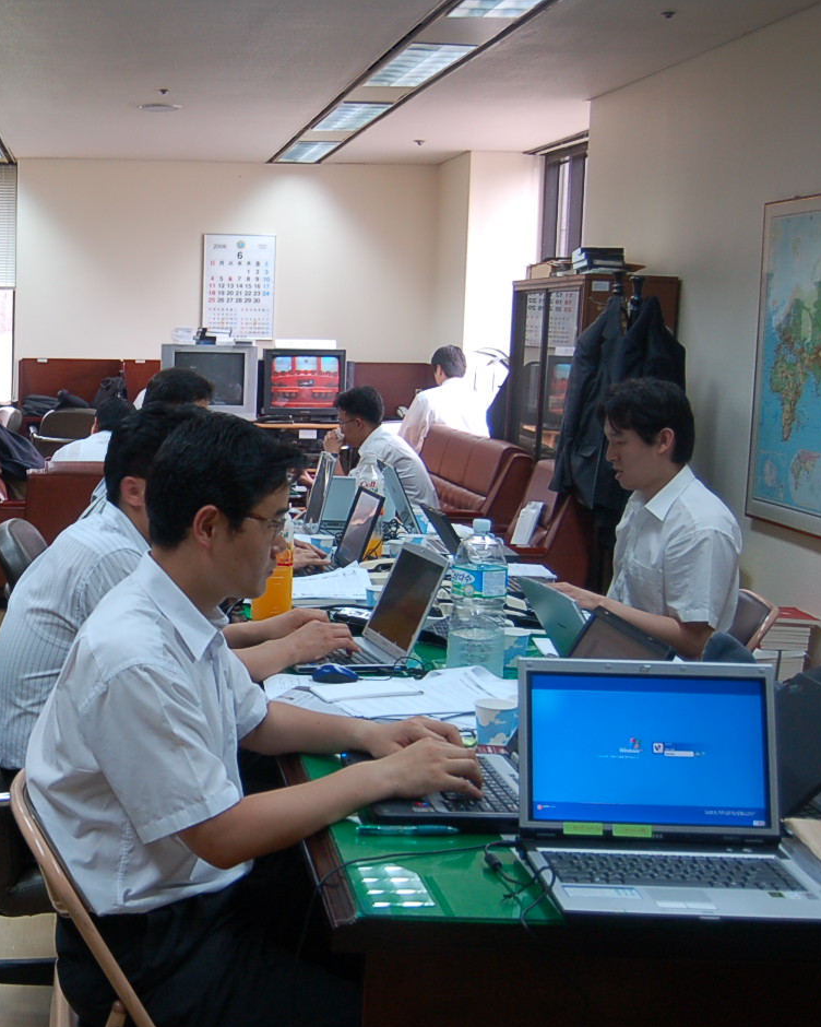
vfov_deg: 36.2
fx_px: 1572
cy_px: 510
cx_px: 14
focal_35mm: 52
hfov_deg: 27.7
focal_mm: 23
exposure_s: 1/50
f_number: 3.8
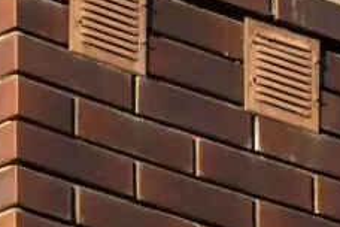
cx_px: -118
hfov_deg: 2.3
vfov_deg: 1.5
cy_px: 202
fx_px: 8596
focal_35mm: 910
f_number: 4.8
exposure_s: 1/400
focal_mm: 135
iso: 160
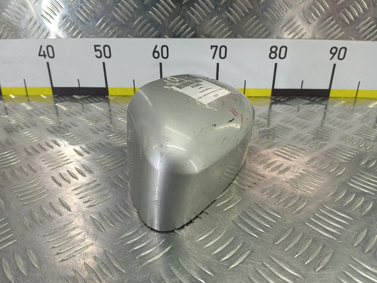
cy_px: 142
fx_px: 250
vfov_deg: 58.9
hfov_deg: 73.9
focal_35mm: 23
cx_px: 188
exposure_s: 1/50
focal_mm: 4.11
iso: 86
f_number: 1.6
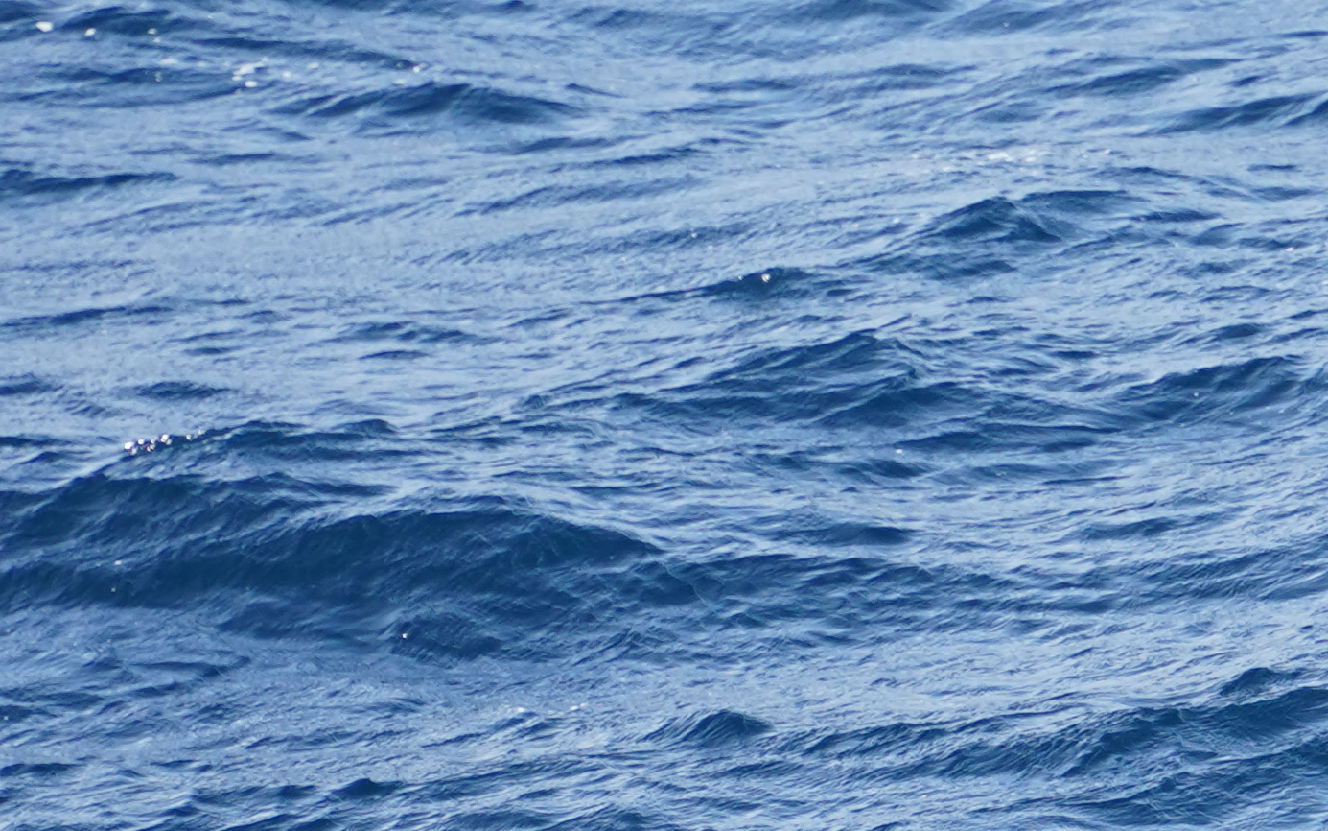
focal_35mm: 883
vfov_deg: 1.5
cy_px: 1108
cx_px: 2012
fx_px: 31962
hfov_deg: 2.4
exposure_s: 1/1600
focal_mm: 200
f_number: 5.6
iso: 640
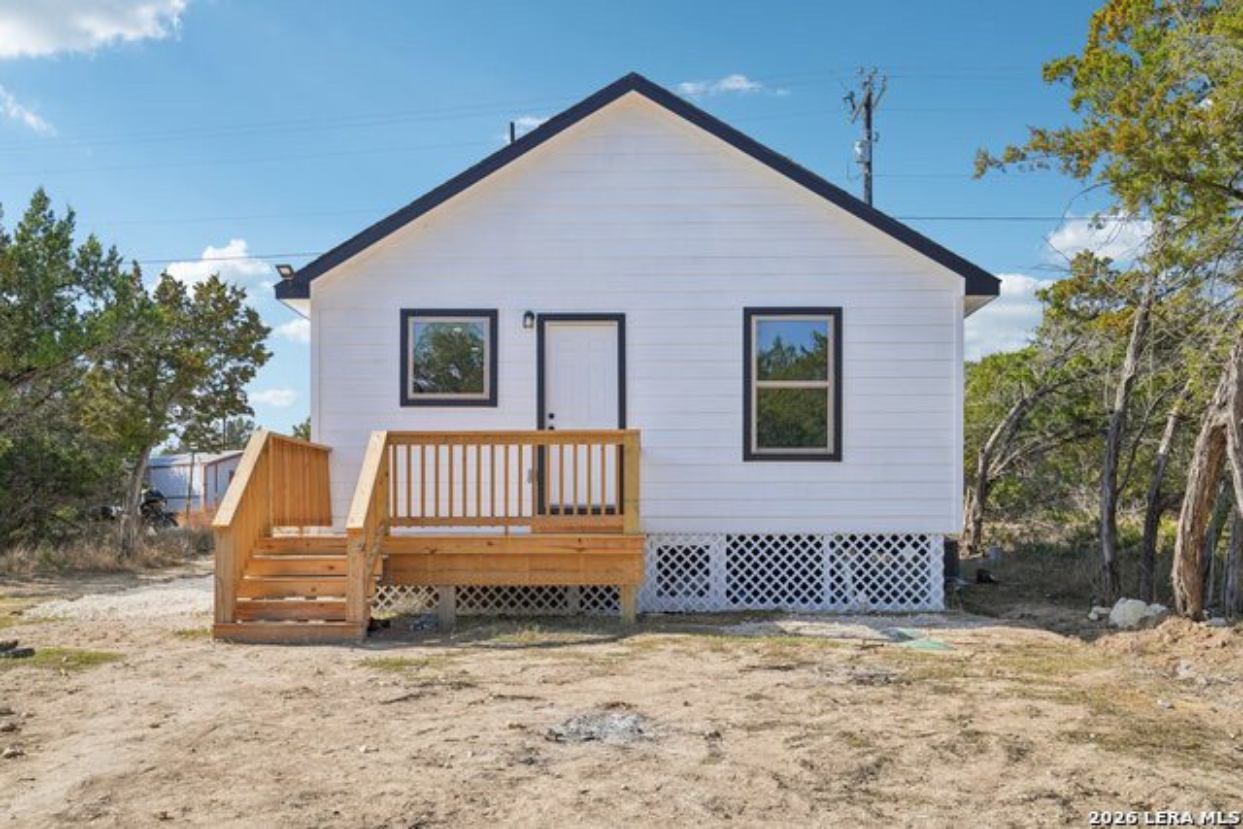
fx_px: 1209
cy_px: 414
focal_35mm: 35
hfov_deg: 54.4
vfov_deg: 37.9
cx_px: 622
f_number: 8
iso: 200
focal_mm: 35
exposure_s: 1/500
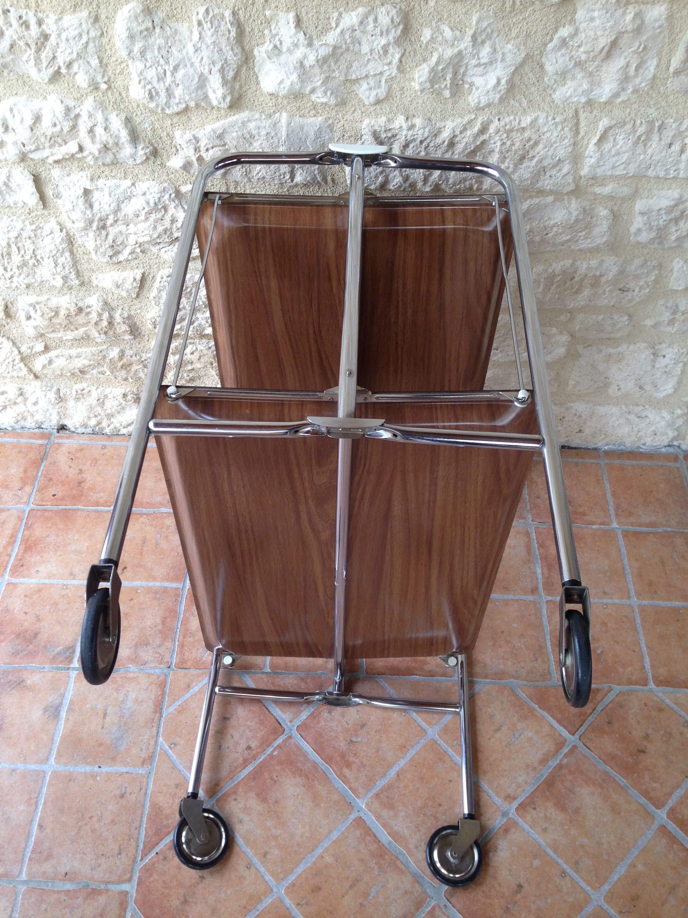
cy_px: 459
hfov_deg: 42.9
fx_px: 875
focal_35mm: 33
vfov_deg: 55.4
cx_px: 344
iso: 64
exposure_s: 1/120
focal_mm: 4.12
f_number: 2.4
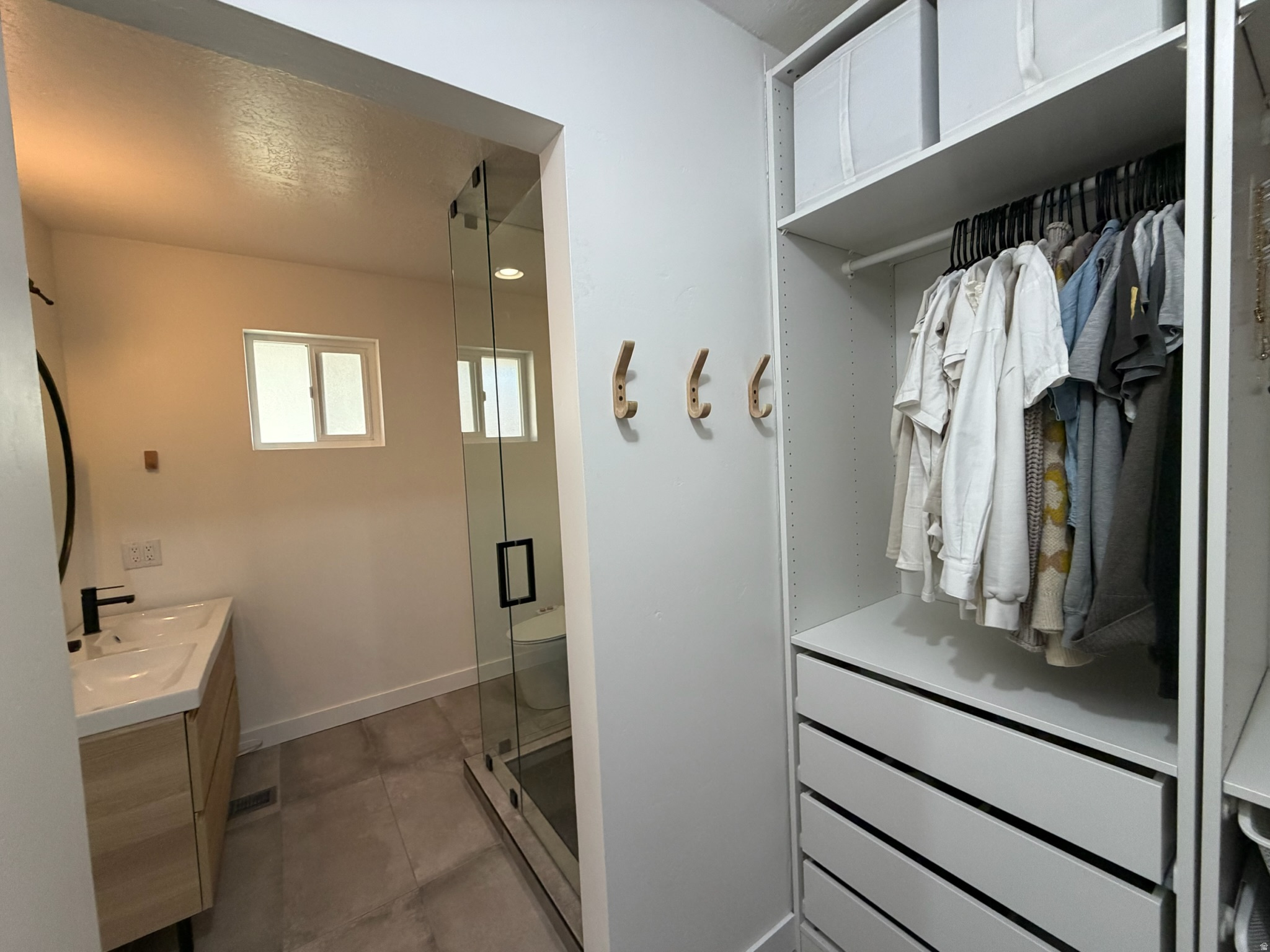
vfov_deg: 85.7
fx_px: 514
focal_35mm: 14
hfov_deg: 102.1
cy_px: 476
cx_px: 635
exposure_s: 1/120
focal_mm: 2.22
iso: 320
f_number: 2.2
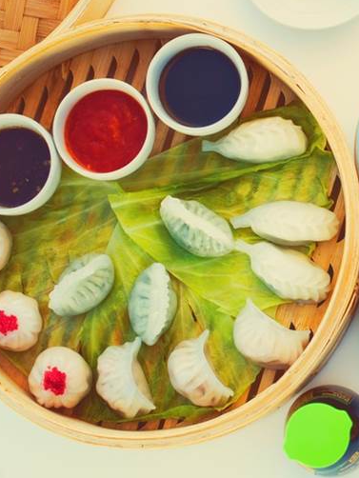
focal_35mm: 91
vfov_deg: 21.5
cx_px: 423
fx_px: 1257
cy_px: 237
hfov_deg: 15.7
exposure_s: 1/200
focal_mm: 50
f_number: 5.6
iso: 160
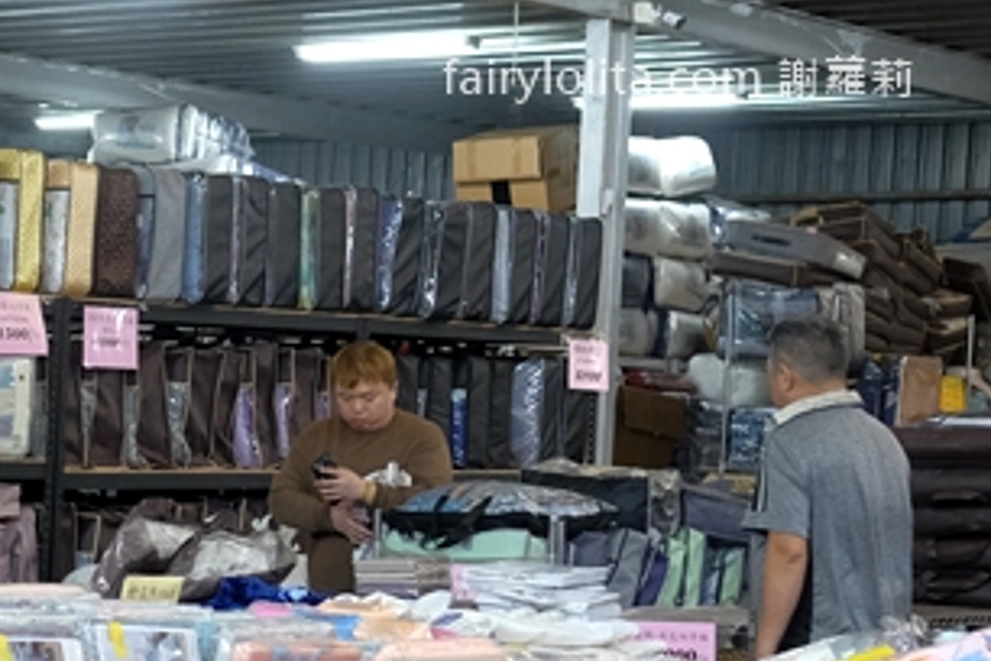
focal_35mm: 103
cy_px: 486
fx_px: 2835
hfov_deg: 18.6
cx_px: -253
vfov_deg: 13.3
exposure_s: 1/70
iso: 1600
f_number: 2.8
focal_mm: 23
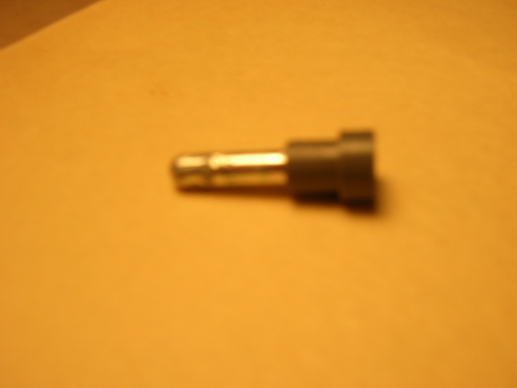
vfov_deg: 41.8
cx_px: 258
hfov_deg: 54.0
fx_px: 508
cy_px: 194
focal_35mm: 34
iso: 50
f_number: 4.9
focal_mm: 5.7
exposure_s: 1/62.5
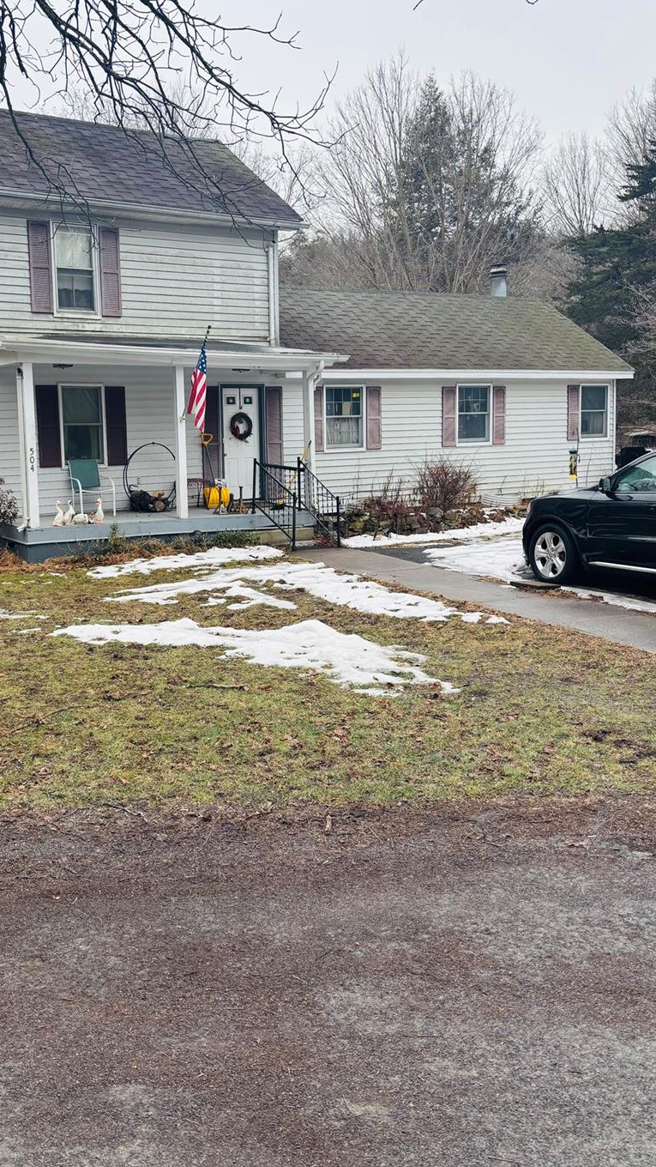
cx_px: 238
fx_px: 990
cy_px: 532
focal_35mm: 32
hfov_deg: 36.4
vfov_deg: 60.9
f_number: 1.6
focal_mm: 5.96
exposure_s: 1/121
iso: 40
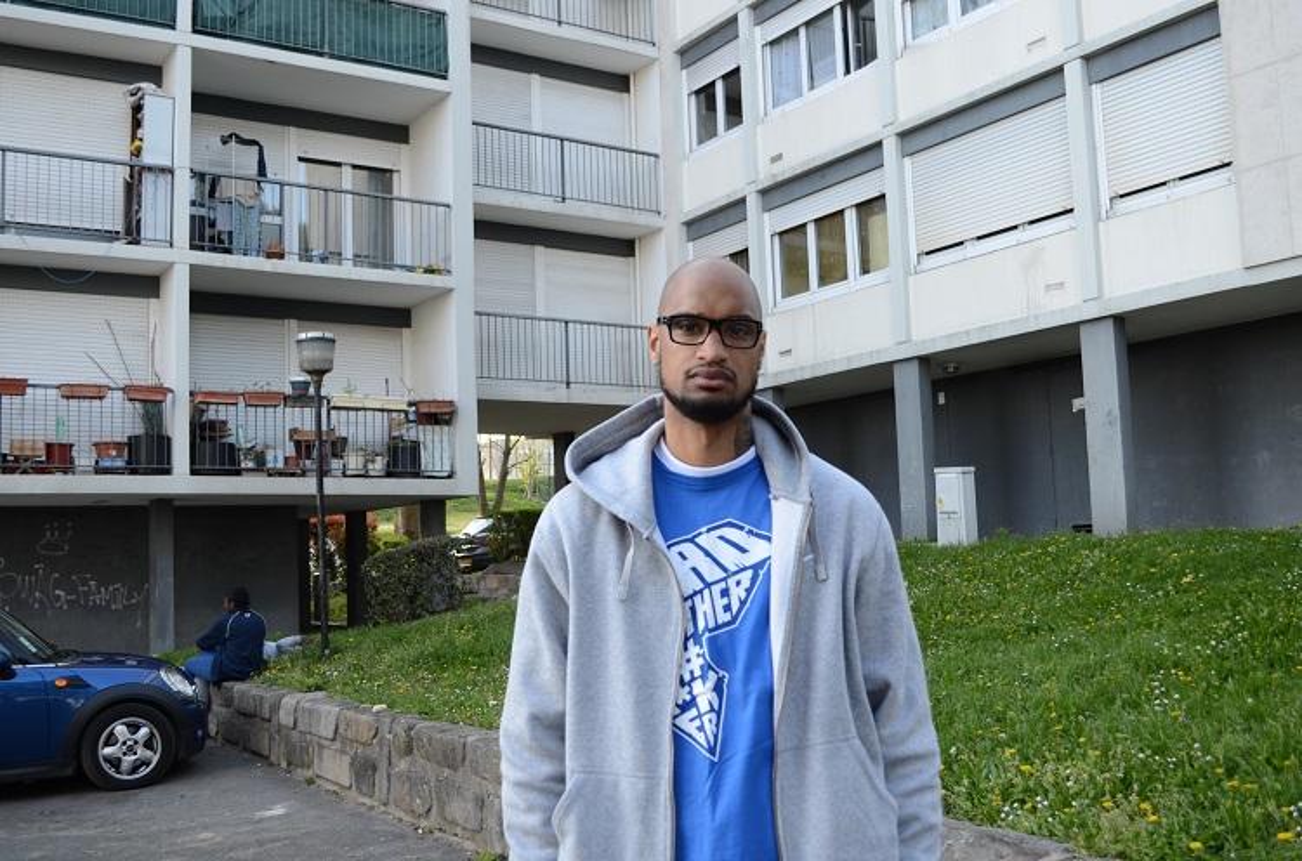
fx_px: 1299
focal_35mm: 36
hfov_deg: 53.2
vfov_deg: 36.7
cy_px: 430
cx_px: 651
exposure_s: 1/80
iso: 100
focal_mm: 24
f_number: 4.2
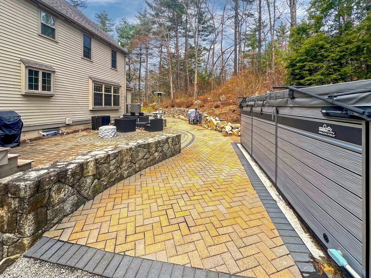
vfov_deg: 89.9
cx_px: 186
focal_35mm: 13
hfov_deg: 106.2
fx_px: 139
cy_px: 139
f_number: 1.8
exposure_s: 1/490
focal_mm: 1.57
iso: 32
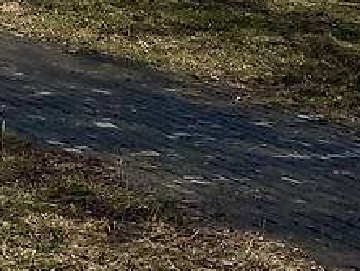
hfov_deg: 6.9
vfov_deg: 5.1
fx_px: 2926
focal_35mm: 281
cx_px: -227
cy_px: -445
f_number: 2
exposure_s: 1/2817
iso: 20
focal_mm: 6
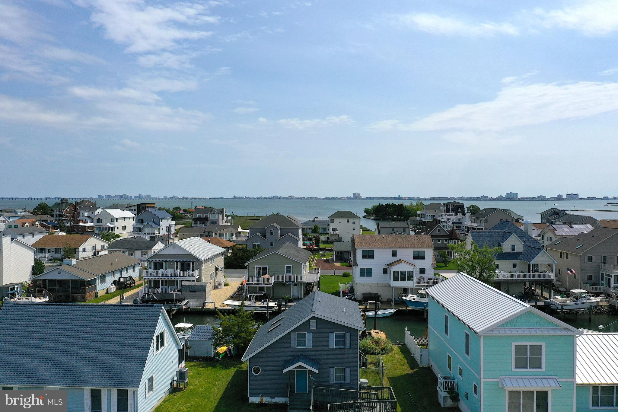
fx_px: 481
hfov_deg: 65.5
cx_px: 309
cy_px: 206
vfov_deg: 46.4
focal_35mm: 28
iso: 100
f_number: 7.1
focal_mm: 10.26
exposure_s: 1/1000
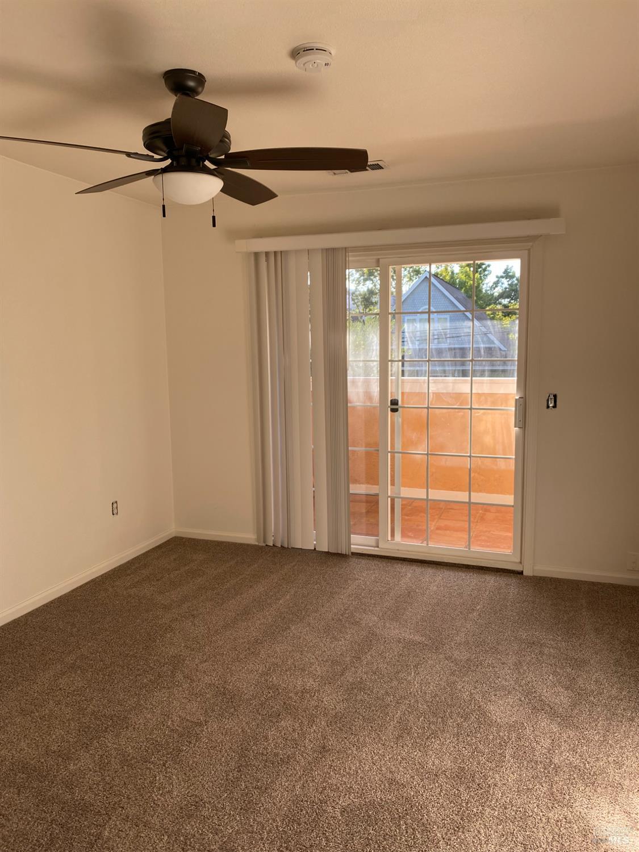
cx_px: 320
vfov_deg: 67.3
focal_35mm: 26
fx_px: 640
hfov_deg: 53.1
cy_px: 426
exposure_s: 1/194
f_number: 1.8
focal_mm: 4.25
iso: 32
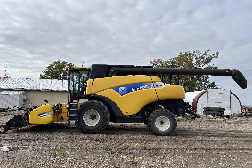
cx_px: 122
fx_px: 196
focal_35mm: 28
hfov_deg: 65.5
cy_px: 83
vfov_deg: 46.4
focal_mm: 5.96
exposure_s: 1/3650
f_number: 1.6
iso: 50
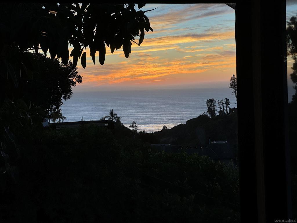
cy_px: 112
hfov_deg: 25.3
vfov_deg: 19.1
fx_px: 661
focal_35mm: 77
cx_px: 148
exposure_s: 1/120
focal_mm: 9
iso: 25
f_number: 2.8
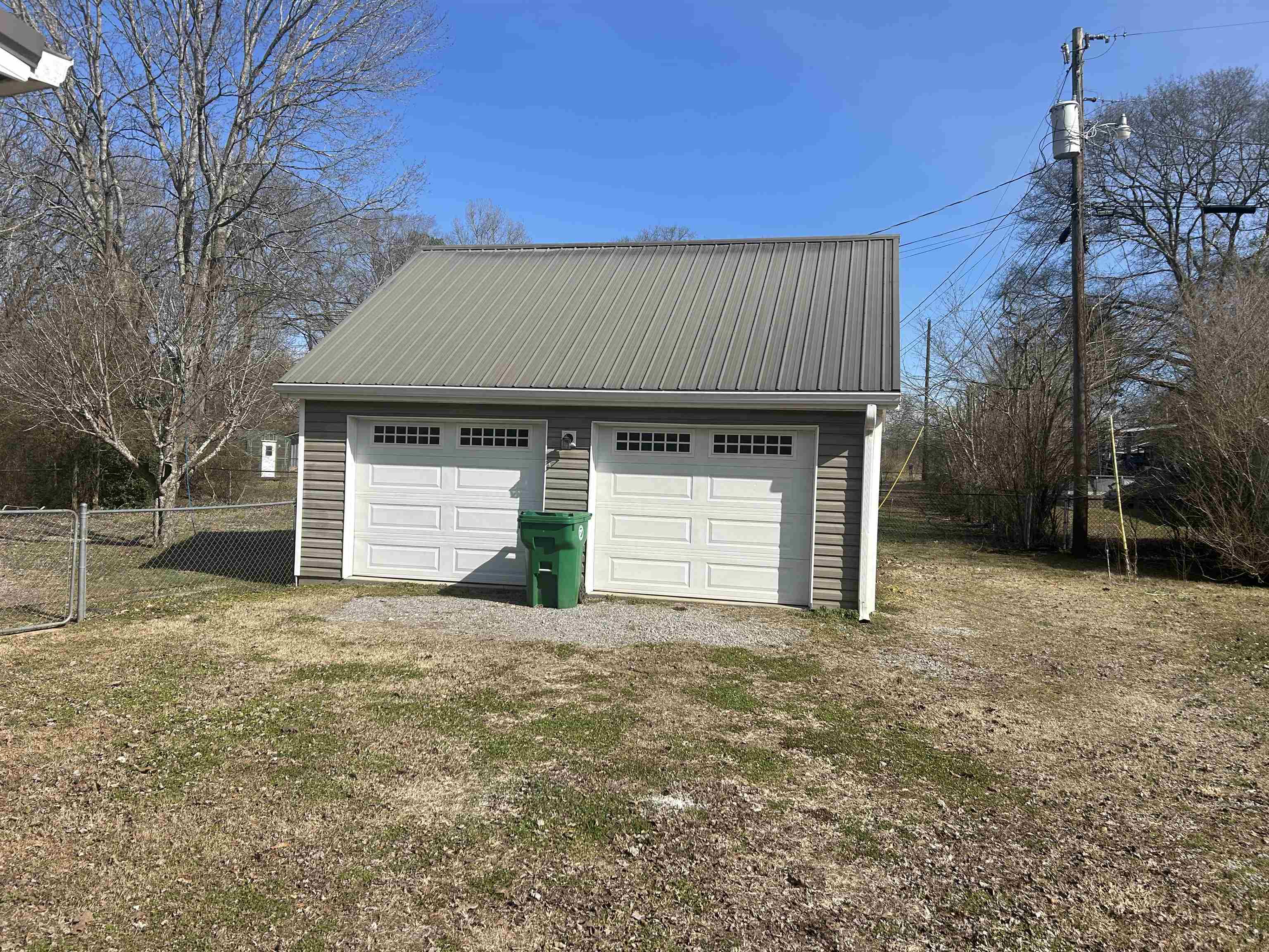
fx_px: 953
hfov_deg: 67.3
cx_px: 634
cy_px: 476
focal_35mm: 26
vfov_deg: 53.1
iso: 50
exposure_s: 1/4630
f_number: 1.5
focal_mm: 5.7
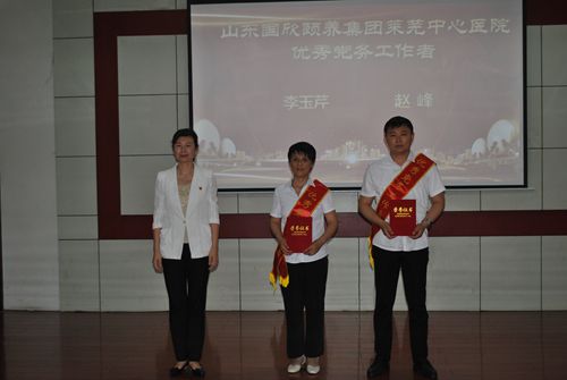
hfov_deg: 41.1
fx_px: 757
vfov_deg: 28.2
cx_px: 284
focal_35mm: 48
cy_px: 190
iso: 200
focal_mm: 32
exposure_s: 1/60
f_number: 4.8
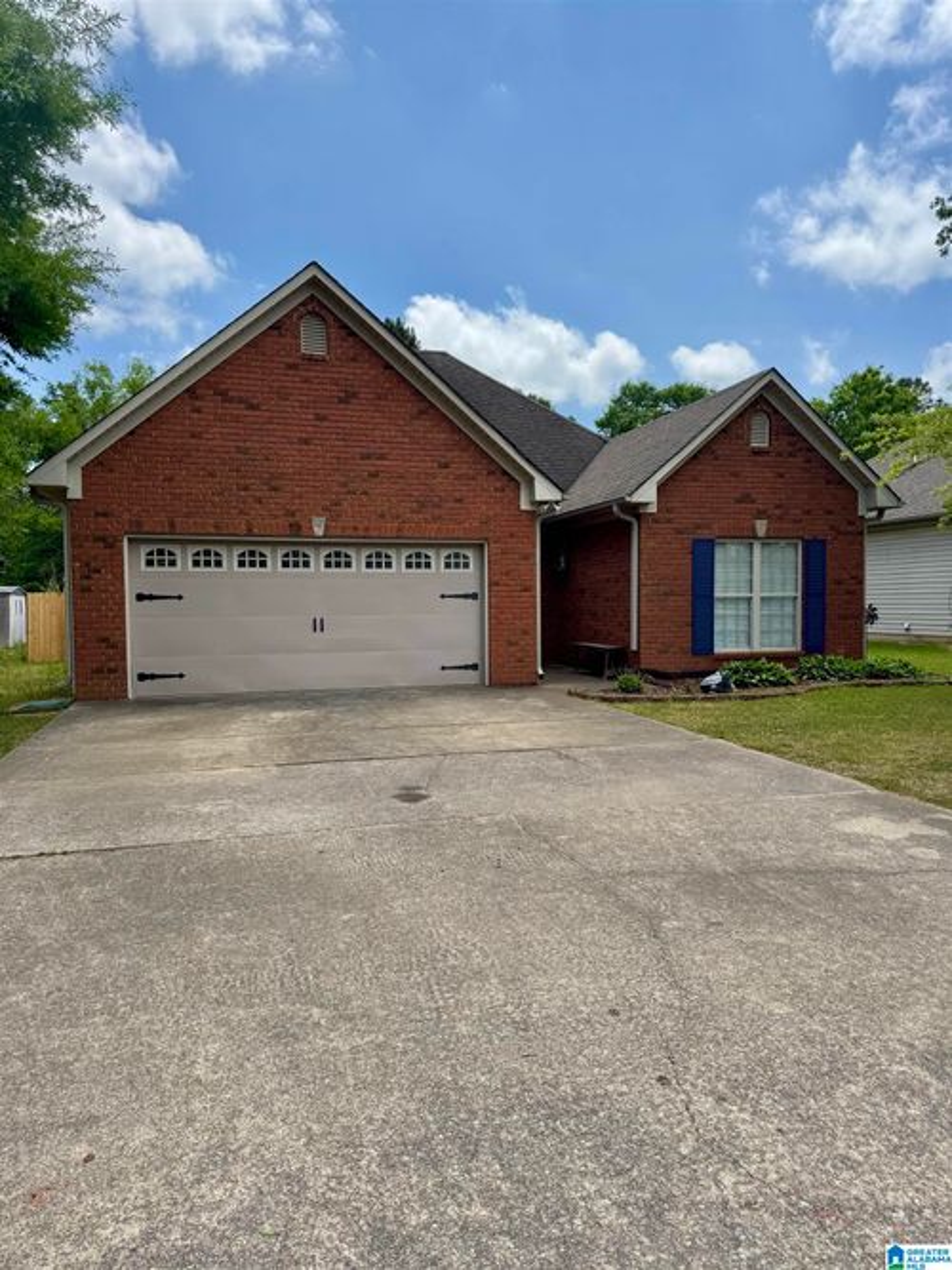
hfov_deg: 56.8
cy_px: 635
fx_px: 880
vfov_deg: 71.6
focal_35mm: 24
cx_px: 476
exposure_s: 1/4950
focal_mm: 6.76
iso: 80
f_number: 1.78
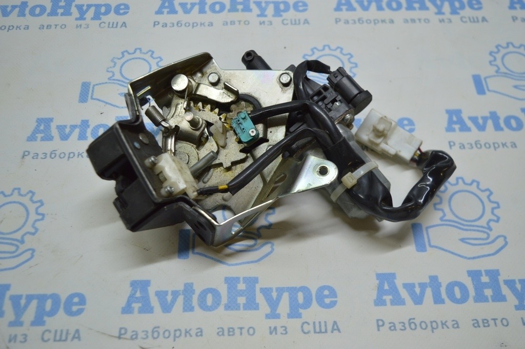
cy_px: 174
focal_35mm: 36
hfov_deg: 53.2
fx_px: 525
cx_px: 262
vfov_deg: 36.8
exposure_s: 1/100
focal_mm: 24
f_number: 4
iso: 400
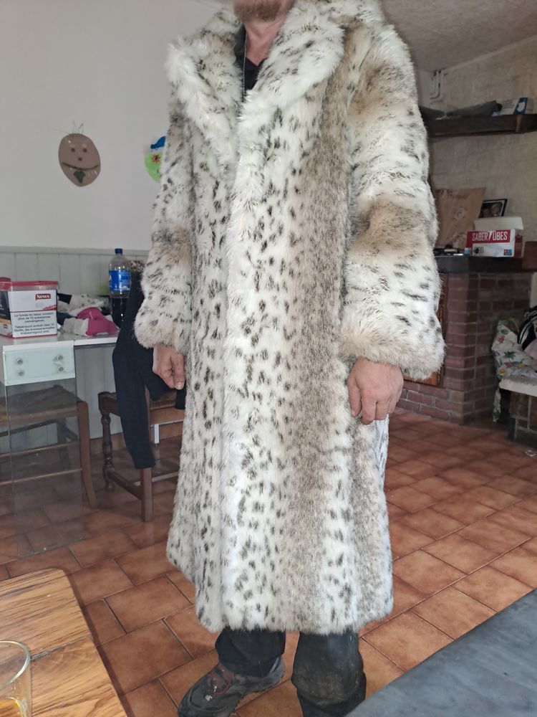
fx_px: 517
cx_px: 268
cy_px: 358
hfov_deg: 54.9
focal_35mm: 25
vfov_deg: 69.4
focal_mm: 4.65
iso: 320
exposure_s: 1/25
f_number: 1.8
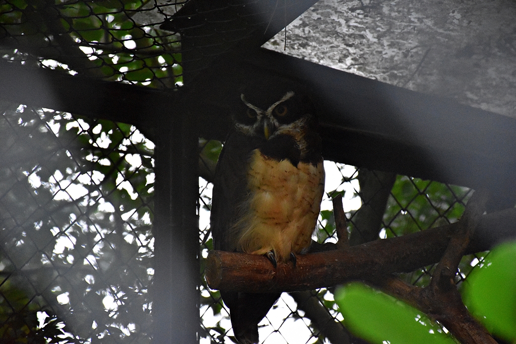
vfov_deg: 6.5
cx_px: 258
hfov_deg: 9.8
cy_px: 172
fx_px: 3010
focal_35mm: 210
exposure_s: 1/500
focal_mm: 140
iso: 7200
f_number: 5.6
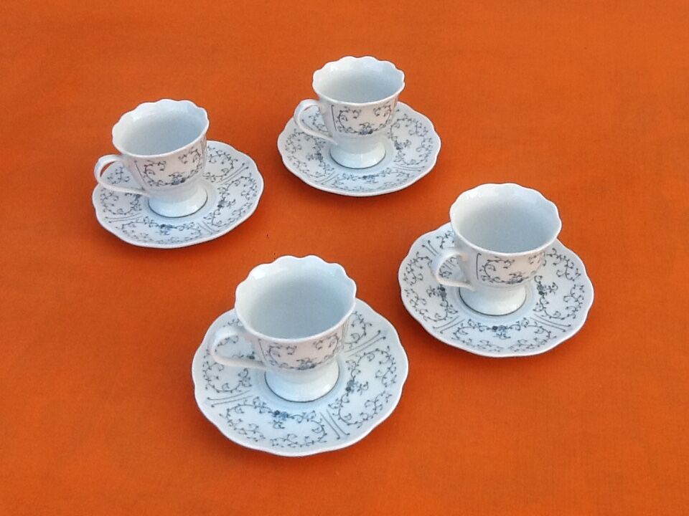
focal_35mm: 44
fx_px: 876
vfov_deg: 32.9
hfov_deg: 42.9
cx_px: 344
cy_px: 258
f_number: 2.4
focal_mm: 2.03
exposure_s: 1/223
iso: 40
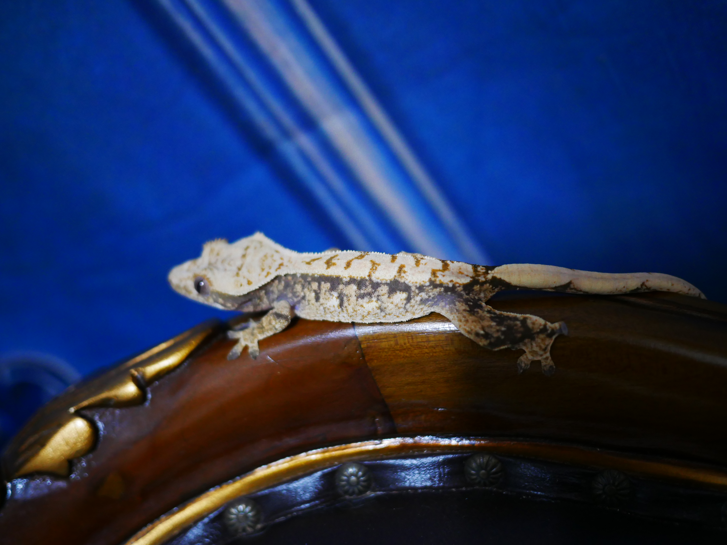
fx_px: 840
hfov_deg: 46.8
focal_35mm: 40
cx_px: 364
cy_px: 272
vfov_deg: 36.0
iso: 1000
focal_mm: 20
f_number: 1.7
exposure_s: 1/60
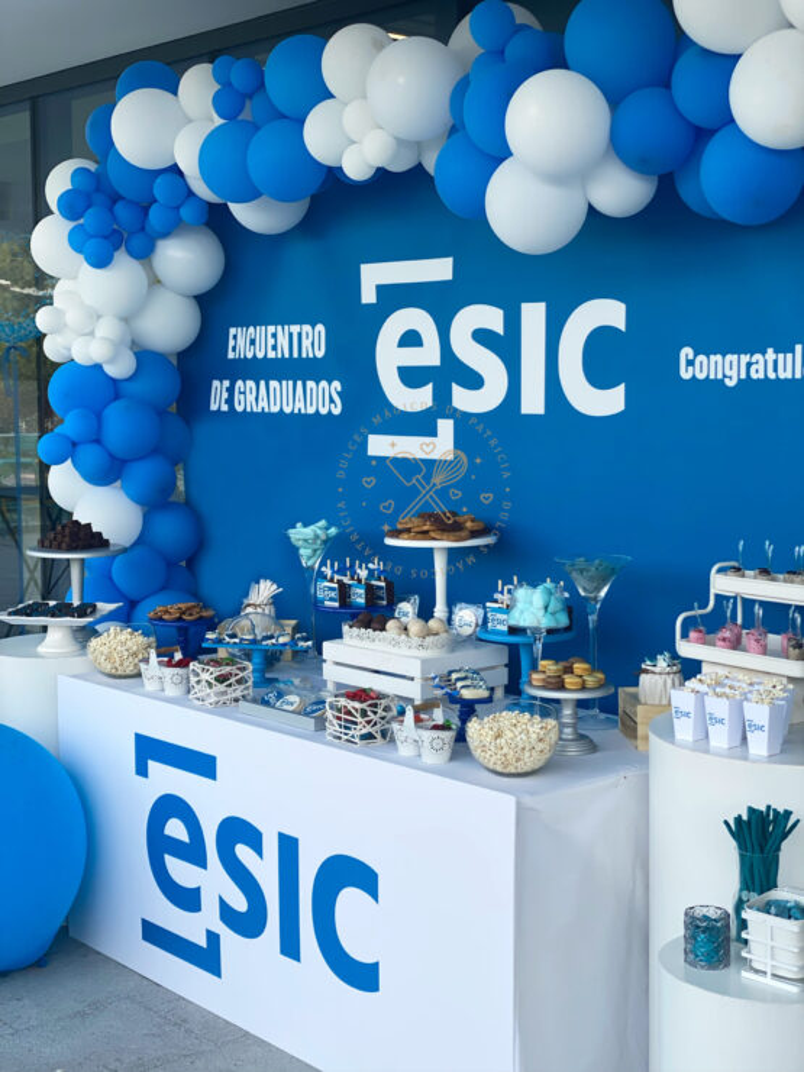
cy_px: 536
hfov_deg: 28.0
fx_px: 1610
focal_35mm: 52
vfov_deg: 36.8
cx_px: 402
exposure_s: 1/153
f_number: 2
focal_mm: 6
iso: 20
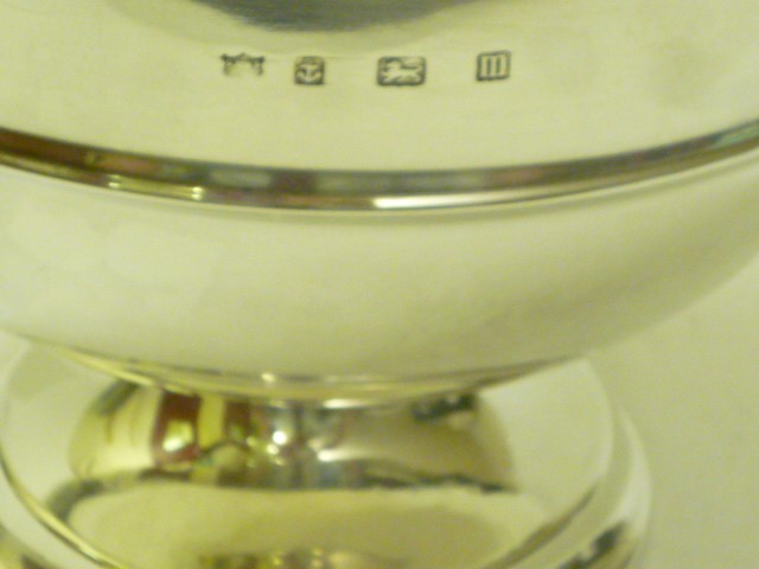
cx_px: 380
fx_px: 2785
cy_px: 284
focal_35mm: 127
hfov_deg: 15.5
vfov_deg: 11.7
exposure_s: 1/25
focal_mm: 11.5
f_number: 5.2
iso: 400
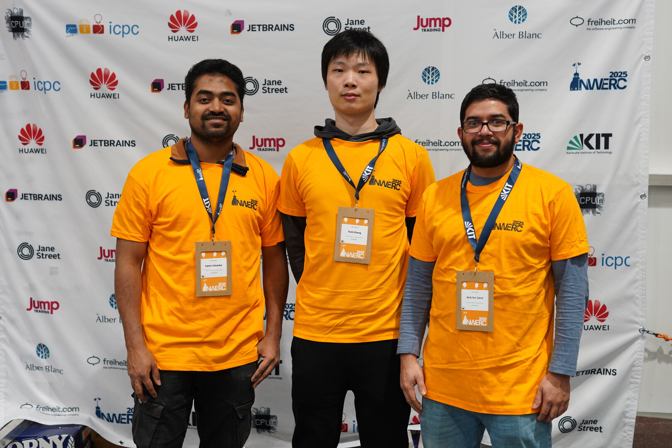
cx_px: 336
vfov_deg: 27.0
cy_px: 224
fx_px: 933
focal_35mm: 50
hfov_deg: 39.6
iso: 640
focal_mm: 50
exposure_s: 1/50
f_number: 2.8
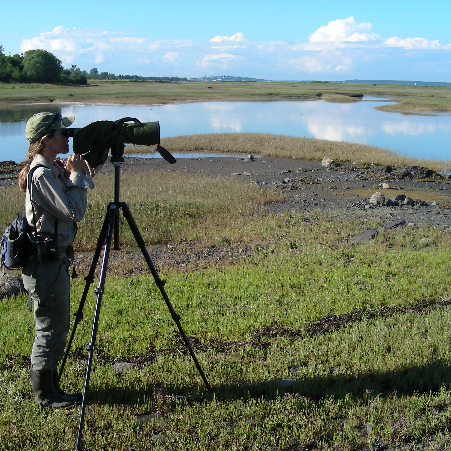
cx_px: 230
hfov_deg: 37.6
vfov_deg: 37.6
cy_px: 226
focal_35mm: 45
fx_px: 663
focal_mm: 6.3
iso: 50
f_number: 4
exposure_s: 1/353
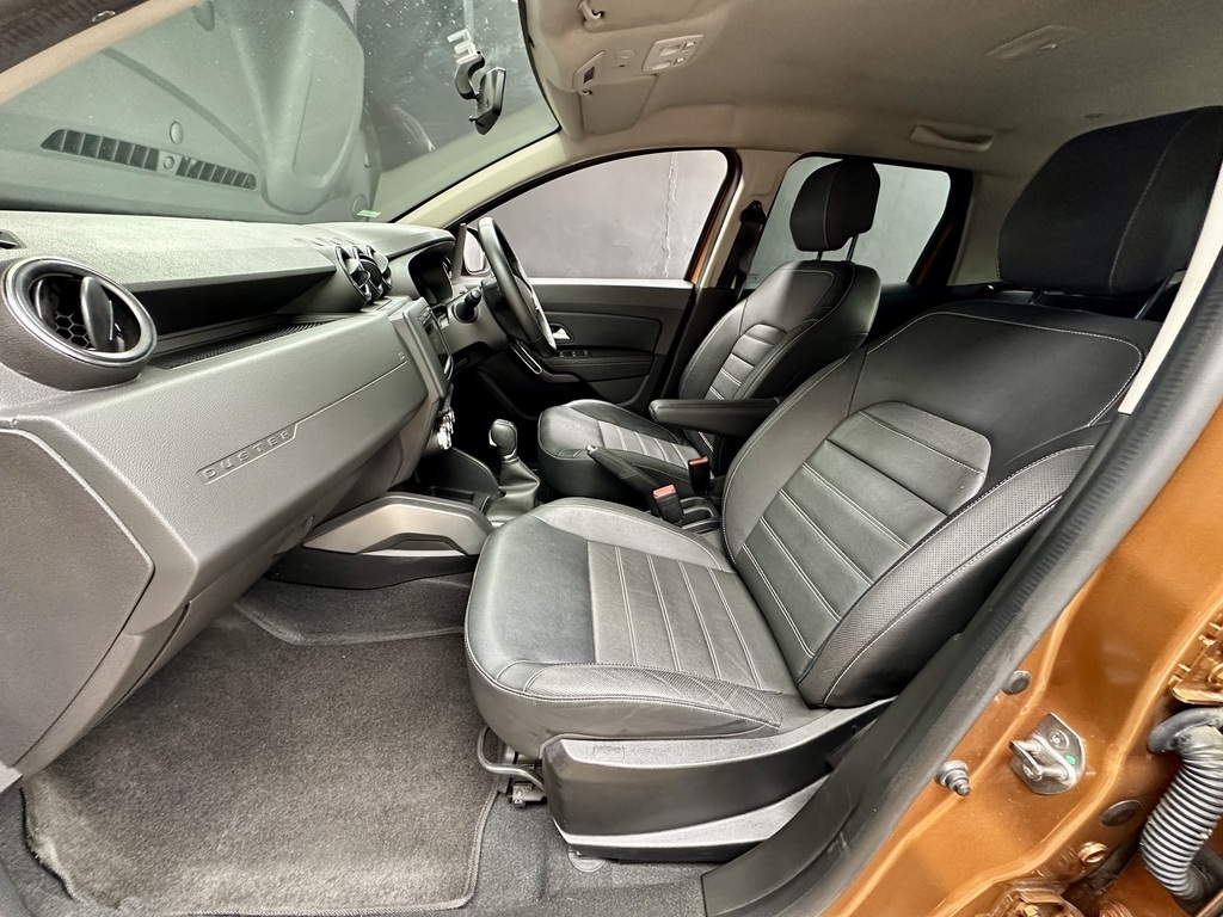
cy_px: 458
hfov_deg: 102.1
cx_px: 612
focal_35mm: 14
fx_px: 495
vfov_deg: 85.7
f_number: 2.2
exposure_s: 1/60
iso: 500
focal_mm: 2.22
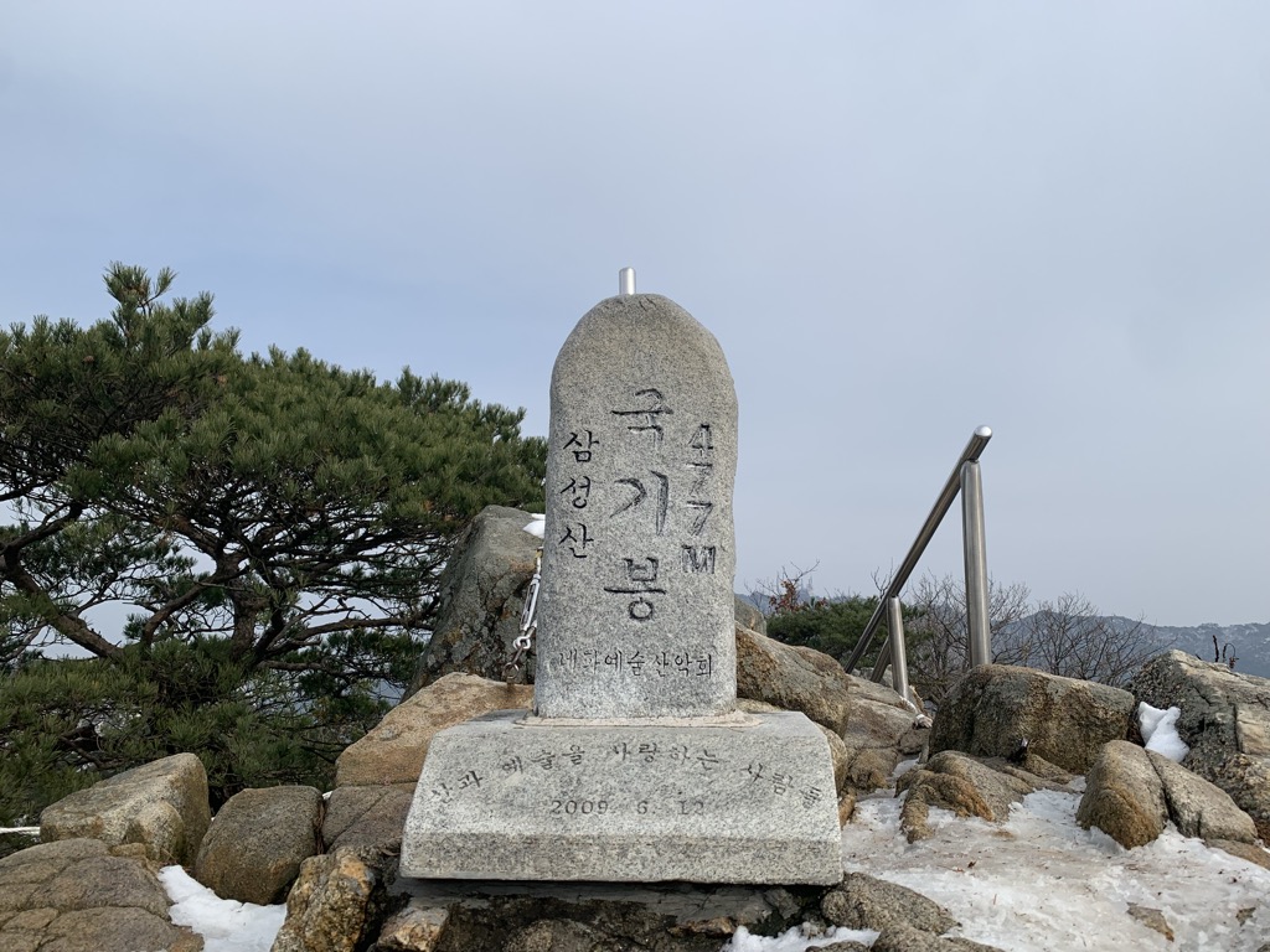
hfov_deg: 67.3
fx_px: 954
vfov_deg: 53.1
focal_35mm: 26
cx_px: 635
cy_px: 476
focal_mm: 4.25
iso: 25
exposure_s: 1/2915
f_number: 1.8
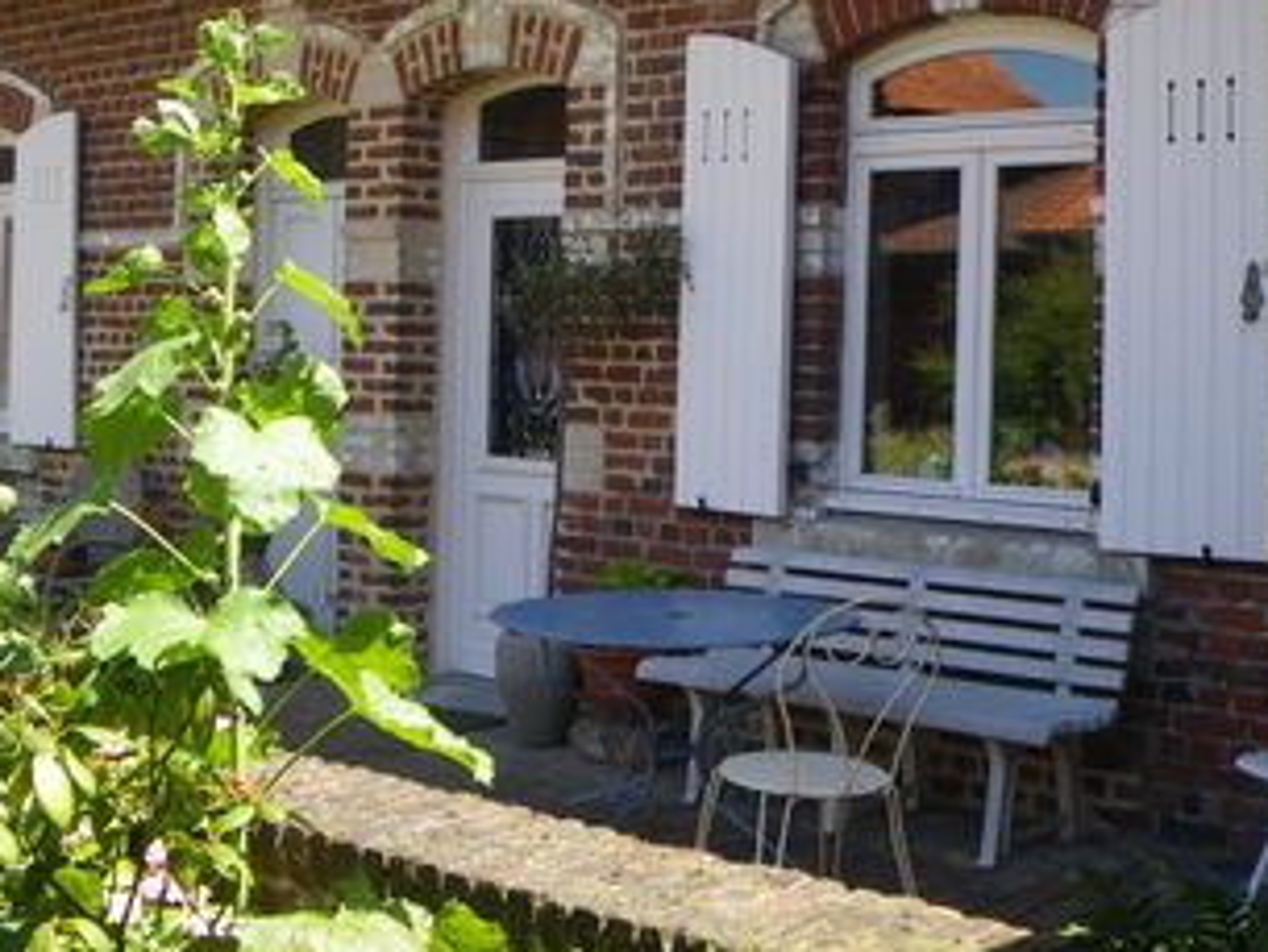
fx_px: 2015
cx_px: 711
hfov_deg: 34.9
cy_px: 303
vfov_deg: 26.4
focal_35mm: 55
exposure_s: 1/160
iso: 50
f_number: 3.5
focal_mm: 5
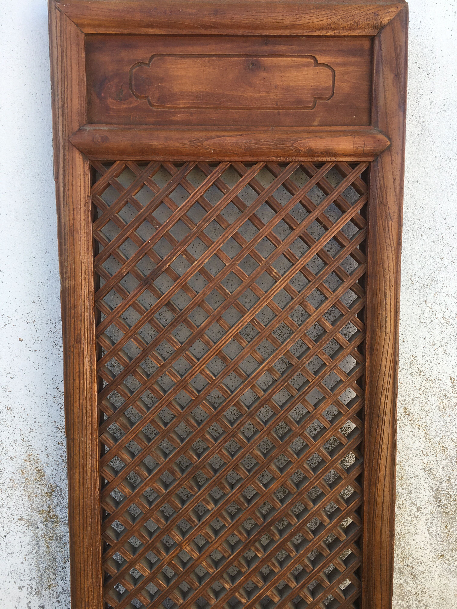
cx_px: 228
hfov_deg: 48.2
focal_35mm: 29
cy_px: 304
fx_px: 510
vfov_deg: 61.7
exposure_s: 1/346
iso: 25
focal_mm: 4.15
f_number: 2.2
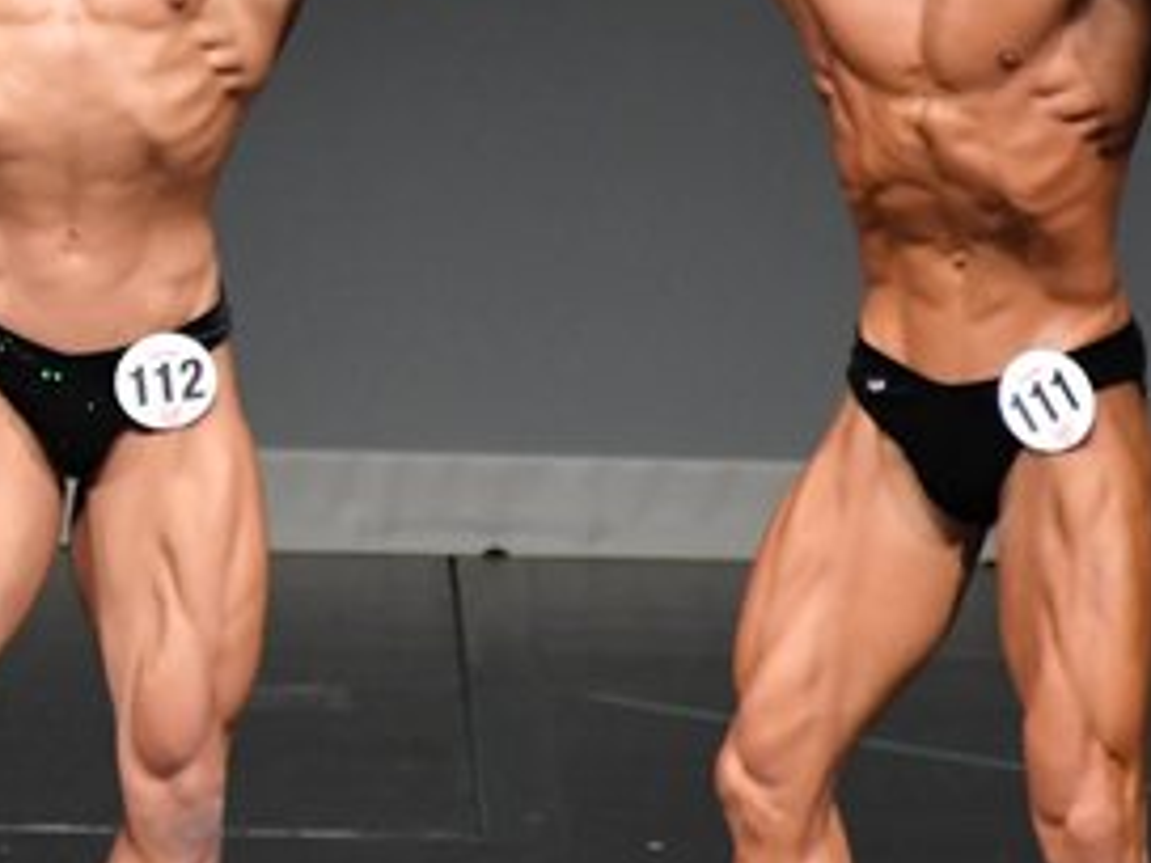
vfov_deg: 1.7
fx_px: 28728
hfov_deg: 2.3
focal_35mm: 864
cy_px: 372
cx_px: -277
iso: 5000
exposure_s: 1/400
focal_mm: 210
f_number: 5.6
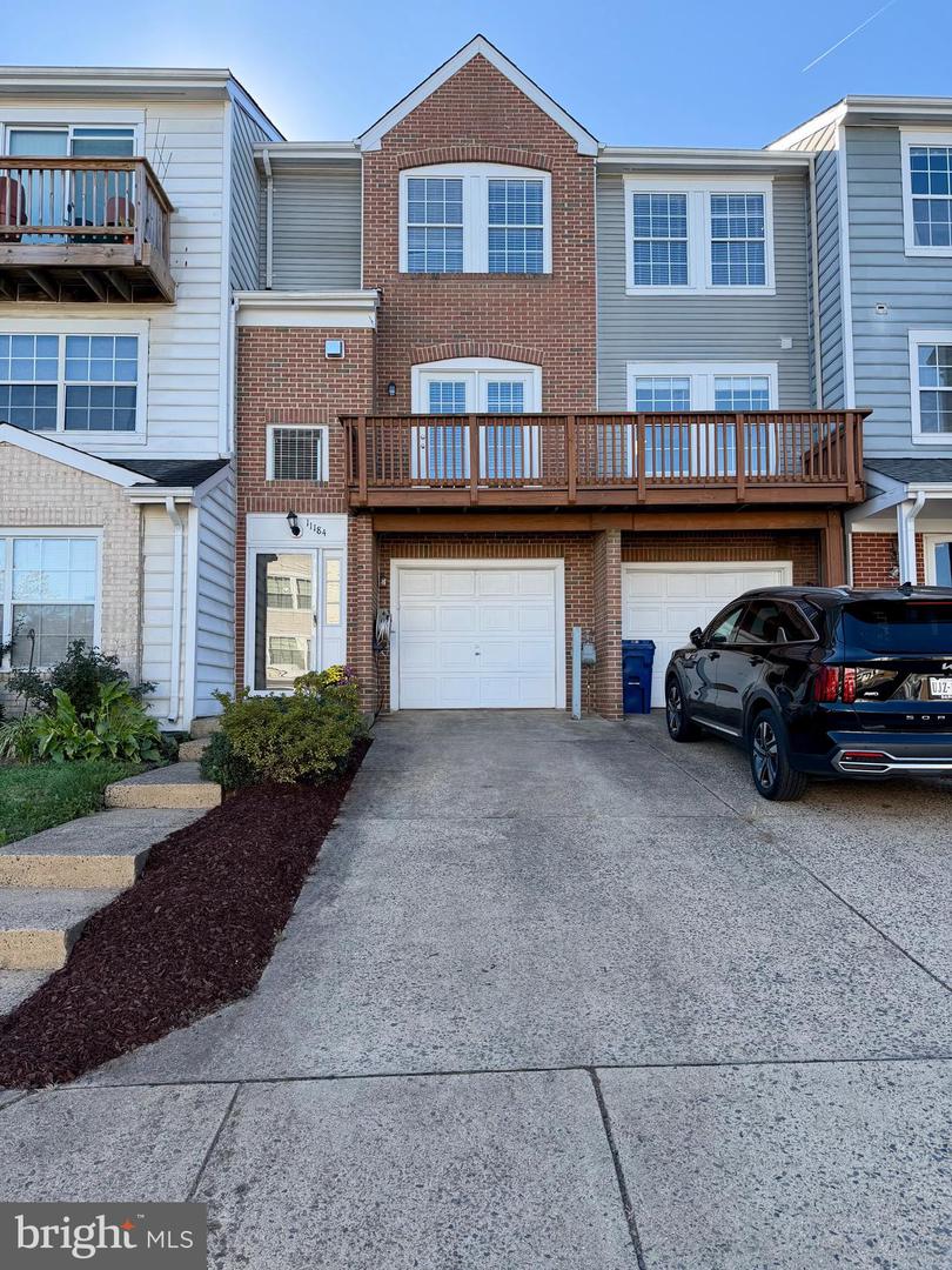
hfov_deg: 56.8
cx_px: 476
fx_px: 880
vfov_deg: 71.6
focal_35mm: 24
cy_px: 635
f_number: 1.78
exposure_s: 1/1314
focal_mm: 6.76
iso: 100
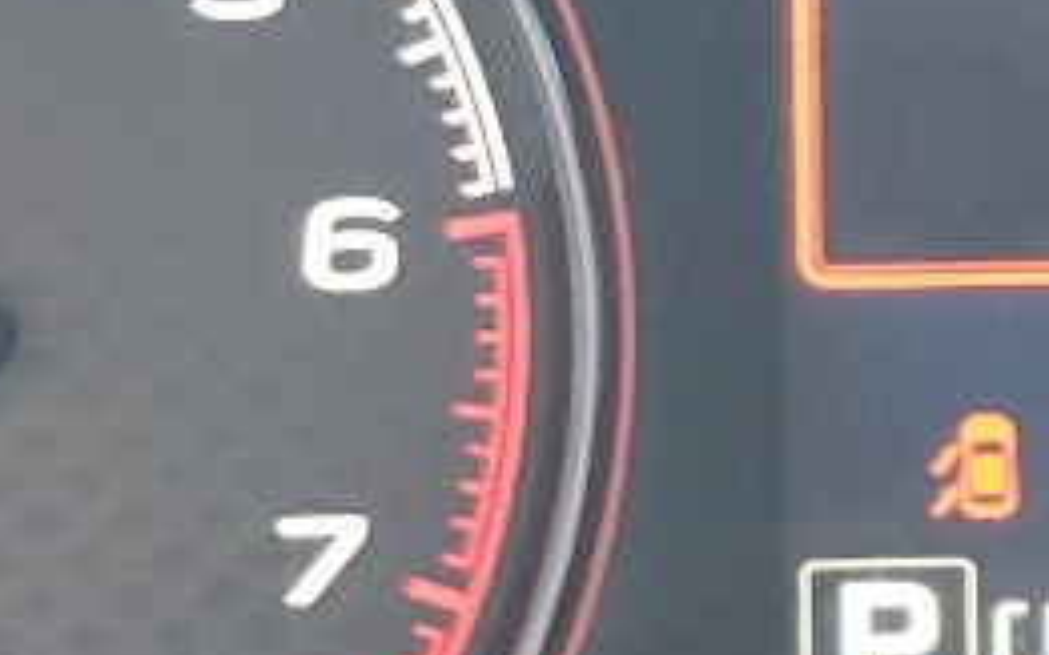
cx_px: 989
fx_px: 4830
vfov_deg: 7.7
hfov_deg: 12.3
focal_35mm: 169
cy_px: 104
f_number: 1.5
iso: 240
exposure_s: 1/60.2
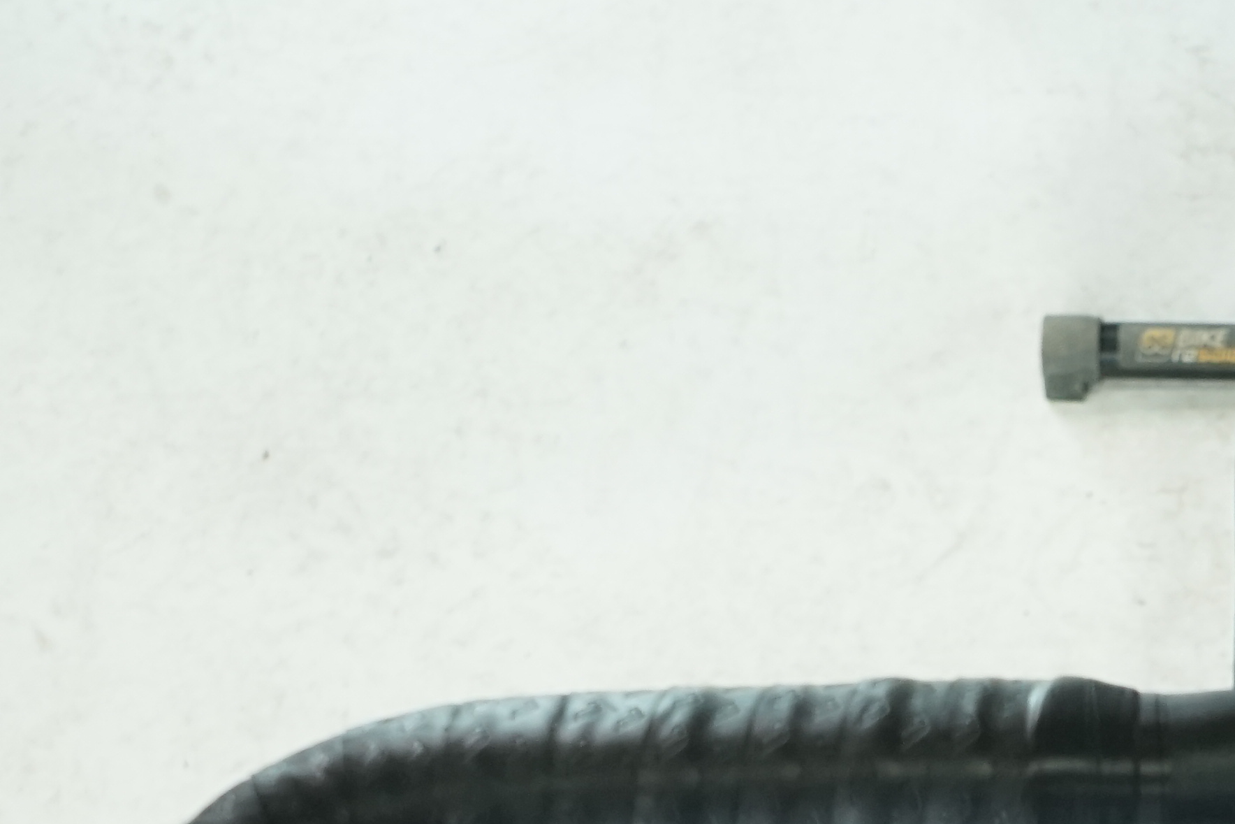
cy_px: 1272
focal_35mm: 95
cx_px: 1403
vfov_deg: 13.5
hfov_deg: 20.3
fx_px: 3259
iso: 1600
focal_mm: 28
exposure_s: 1/200
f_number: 5.6
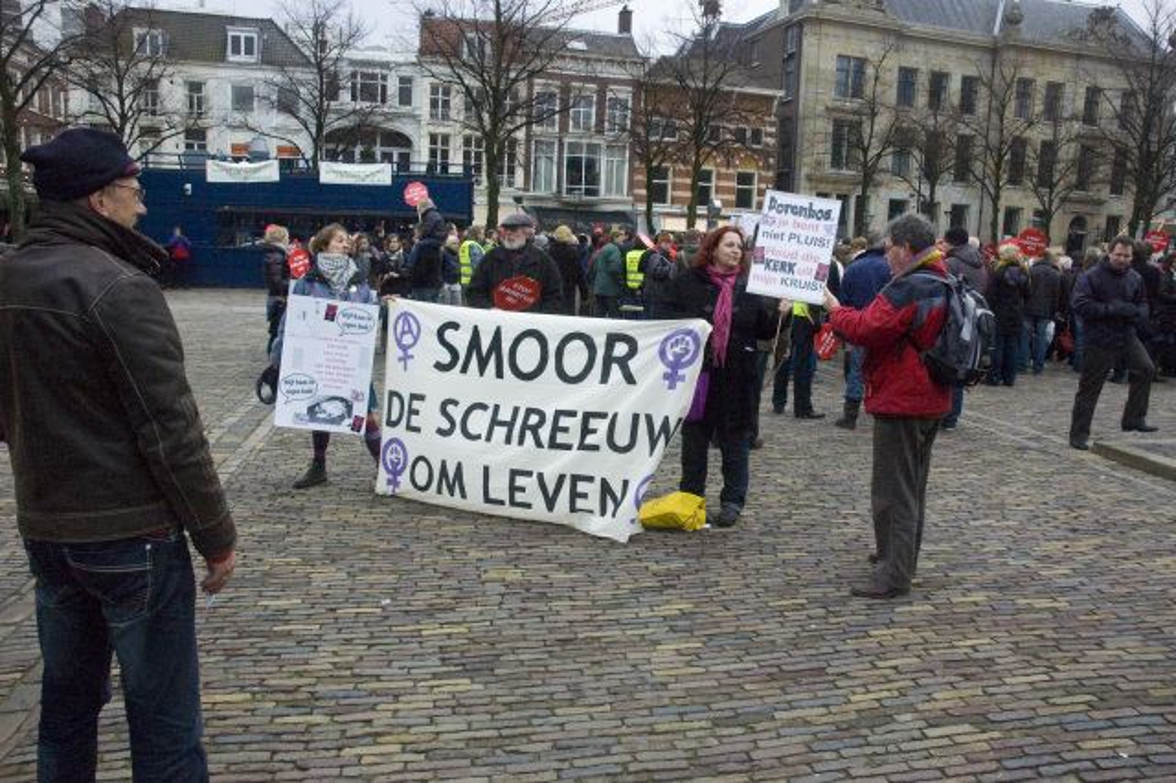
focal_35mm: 27
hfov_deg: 67.4
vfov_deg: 47.9
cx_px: 588
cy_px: 392
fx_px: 882
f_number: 9
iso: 1000
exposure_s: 1/320
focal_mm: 18
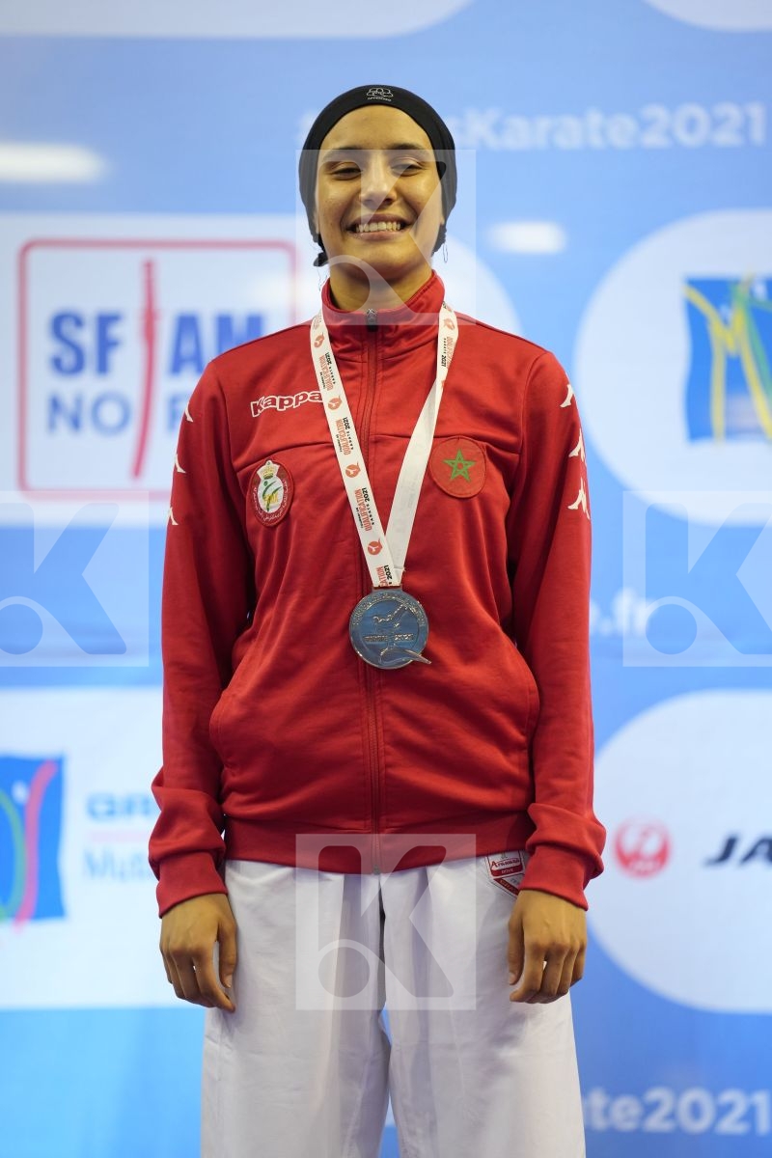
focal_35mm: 200
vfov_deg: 10.3
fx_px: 6433
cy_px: 579
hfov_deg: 6.9
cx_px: 386
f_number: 2.8
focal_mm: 200
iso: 1000
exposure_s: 1/250
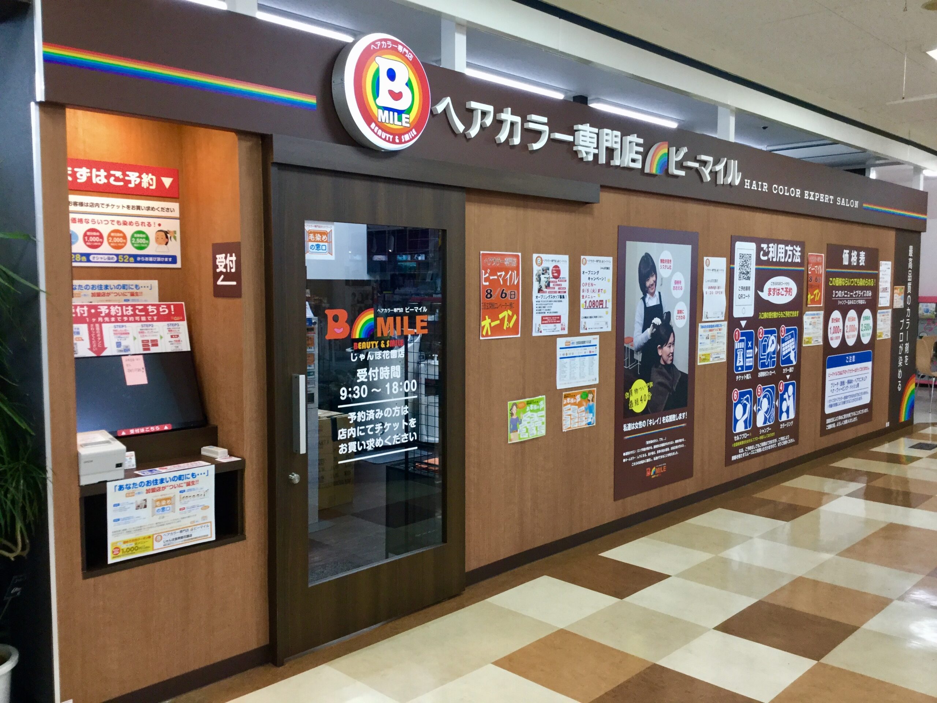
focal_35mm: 31
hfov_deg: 58.4
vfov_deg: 45.4
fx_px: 839
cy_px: 352
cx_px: 468
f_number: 2.4
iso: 40
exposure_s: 1/30
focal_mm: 3.3
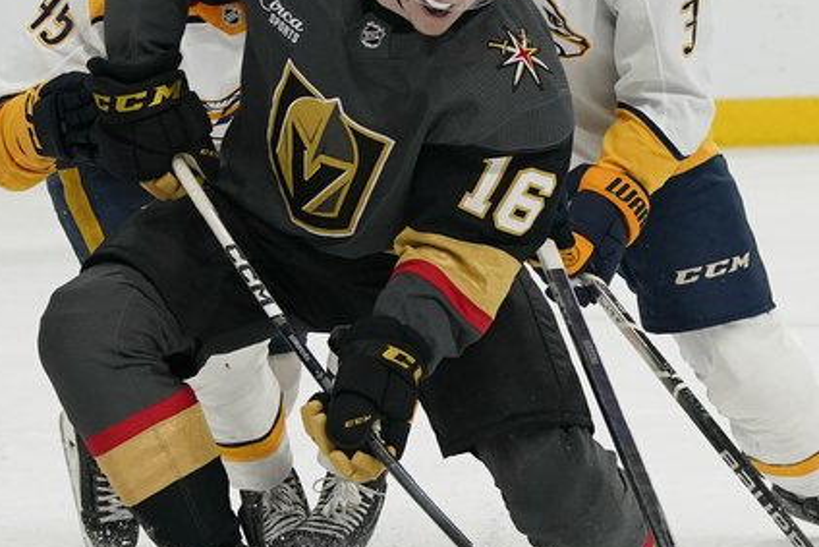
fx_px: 4506
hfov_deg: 10.4
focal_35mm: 198
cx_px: 342
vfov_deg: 6.9
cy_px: 234
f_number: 4
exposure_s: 1/2000
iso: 4000
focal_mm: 70
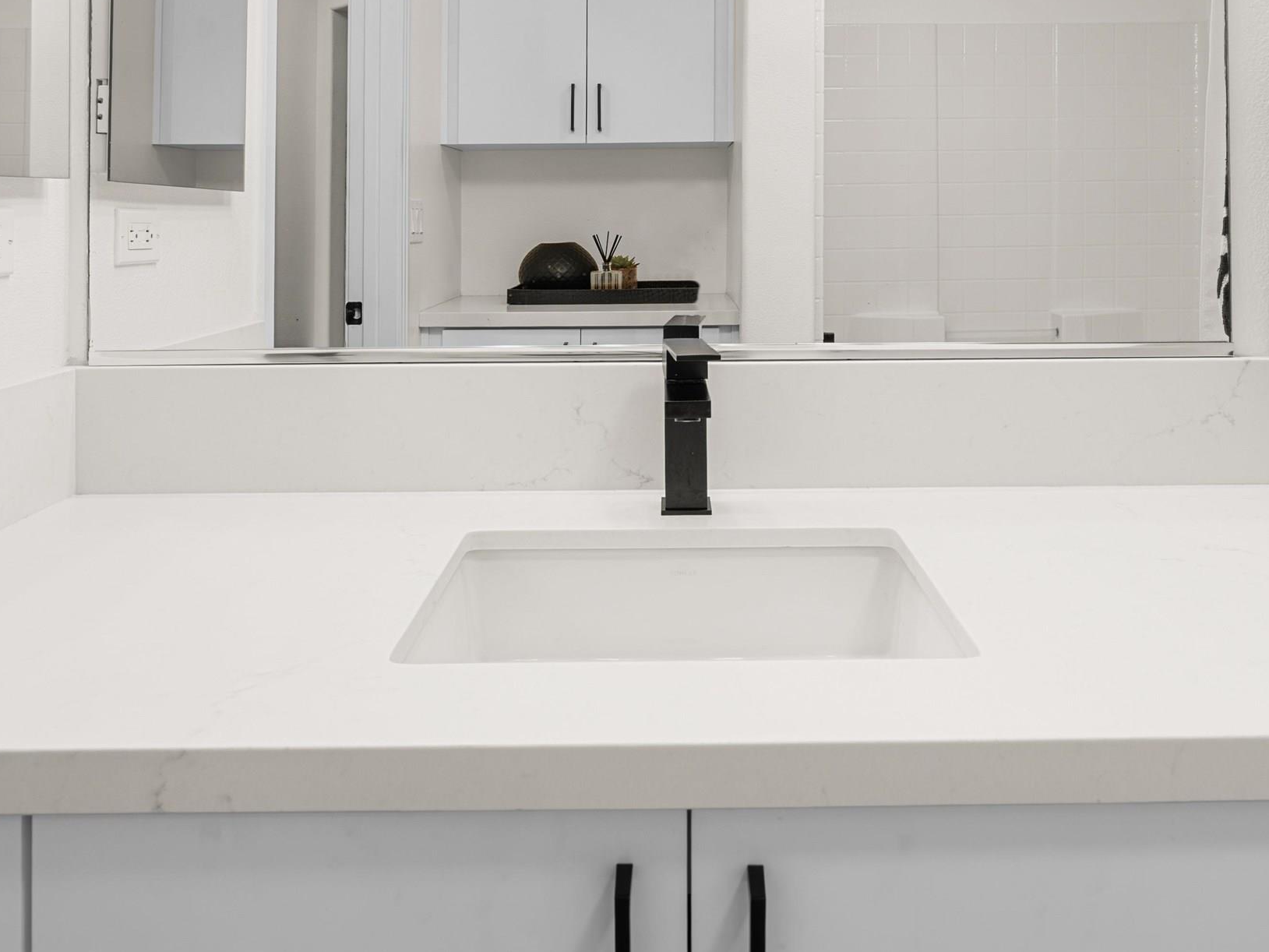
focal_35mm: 29
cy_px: 176
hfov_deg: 61.6
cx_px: 687
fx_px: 1063
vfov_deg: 45.5
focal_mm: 16
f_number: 9
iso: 100
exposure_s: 1/2
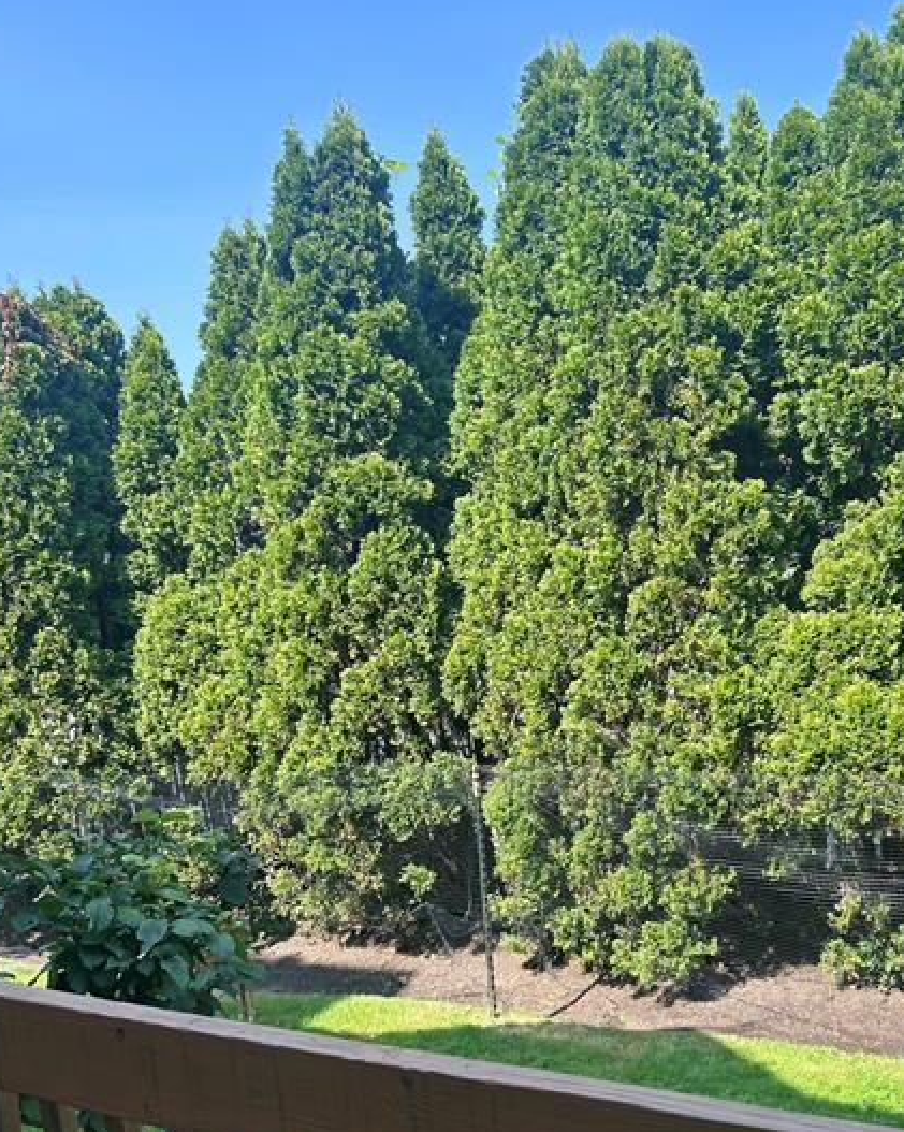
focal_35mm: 37
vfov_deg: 48.3
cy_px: 750
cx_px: 554
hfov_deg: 39.9
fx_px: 1238
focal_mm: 5.7
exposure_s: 1/763
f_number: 1.5
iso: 50
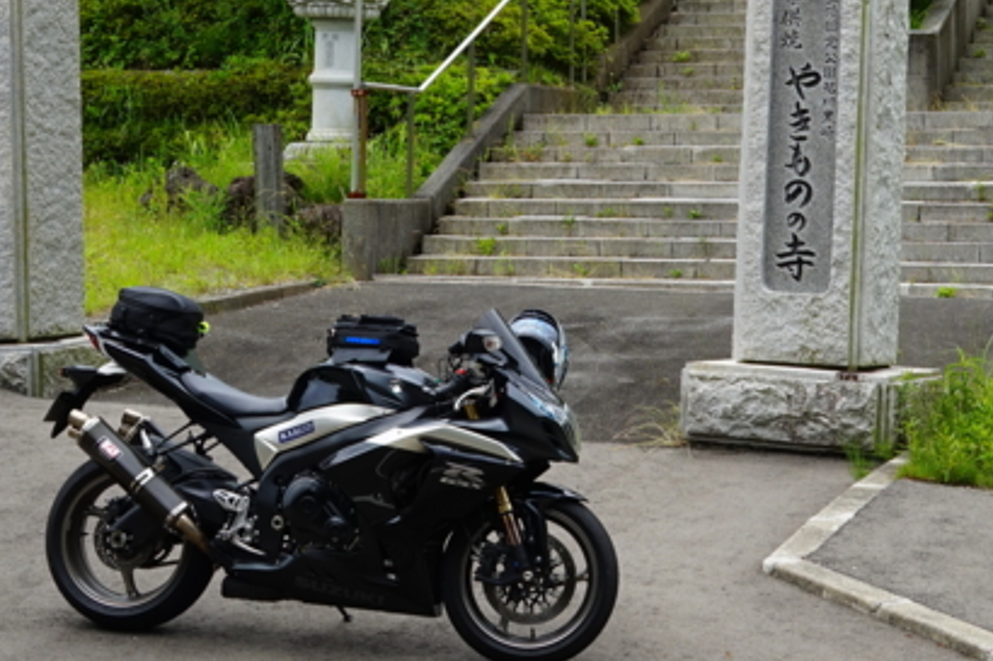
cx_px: 615
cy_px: 52
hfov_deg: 24.1
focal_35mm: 84
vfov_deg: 16.0
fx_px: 2316
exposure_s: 1/125
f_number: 9.5
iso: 100
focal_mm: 29
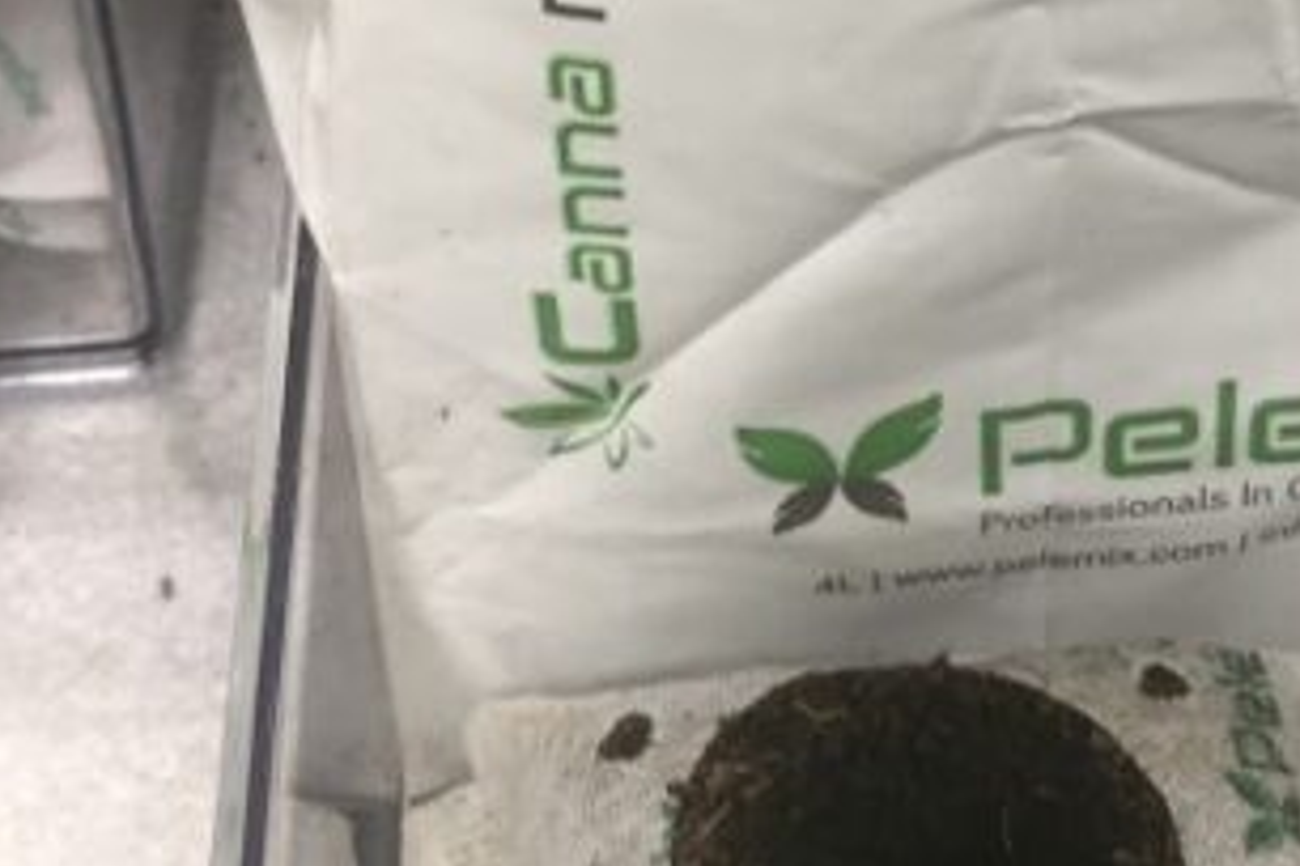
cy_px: -110
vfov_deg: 17.9
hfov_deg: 27.6
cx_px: 841
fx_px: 2636
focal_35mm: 73
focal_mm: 3.99
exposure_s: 1/24
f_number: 1.8
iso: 40
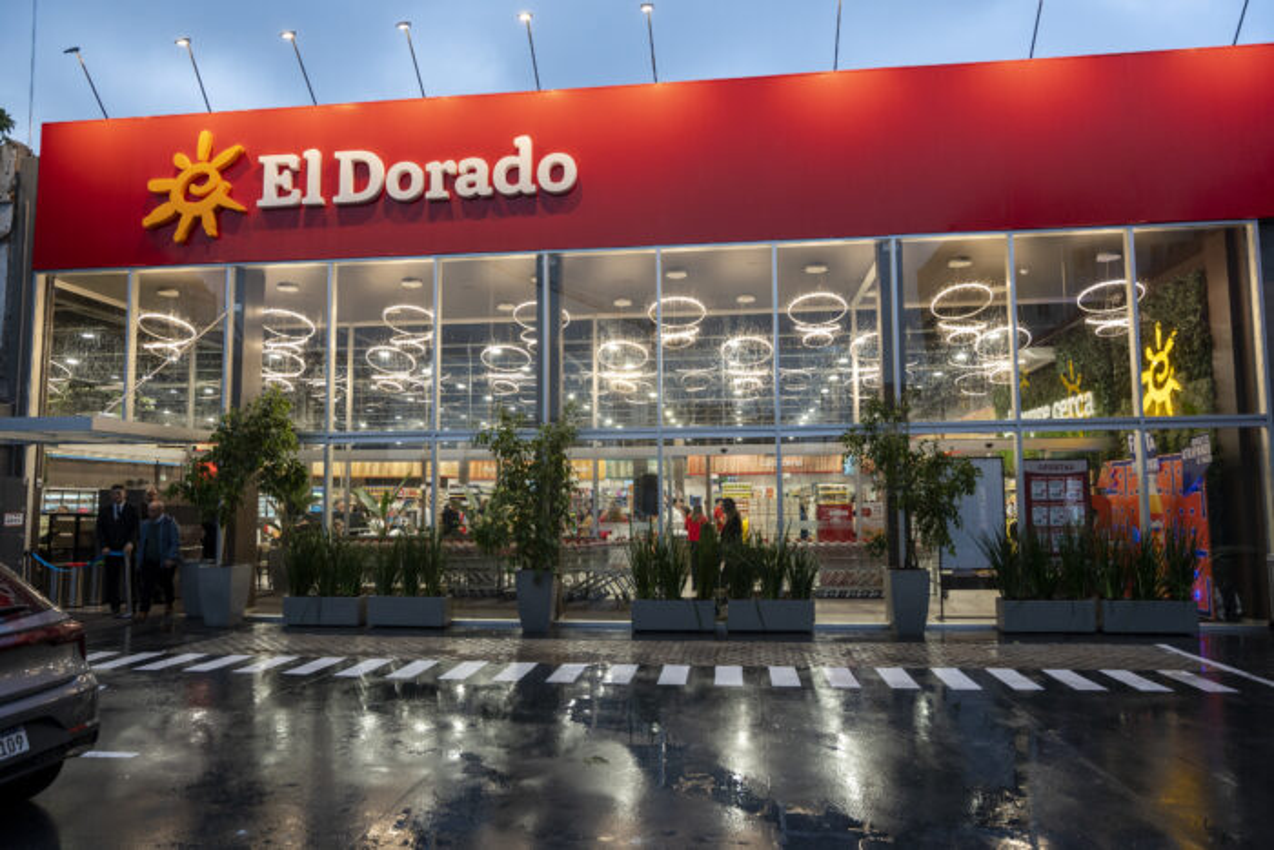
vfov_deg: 43.6
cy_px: 425
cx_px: 637
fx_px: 1062
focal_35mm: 30
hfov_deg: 61.9
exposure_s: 1/200
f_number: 2.2
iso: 200
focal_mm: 20
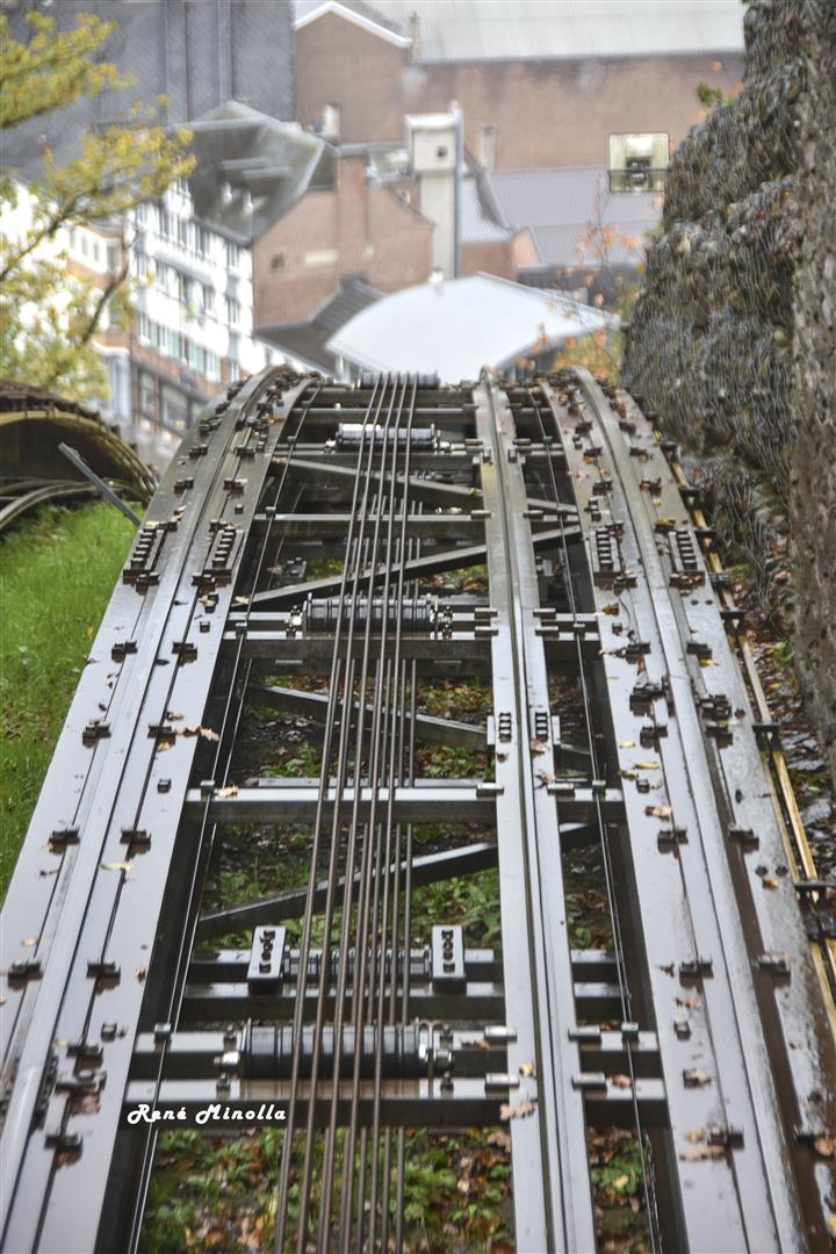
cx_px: 418
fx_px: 5486
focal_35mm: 158
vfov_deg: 13.0
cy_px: 627
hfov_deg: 8.7
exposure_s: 1/60
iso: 200
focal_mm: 105
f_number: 5.3
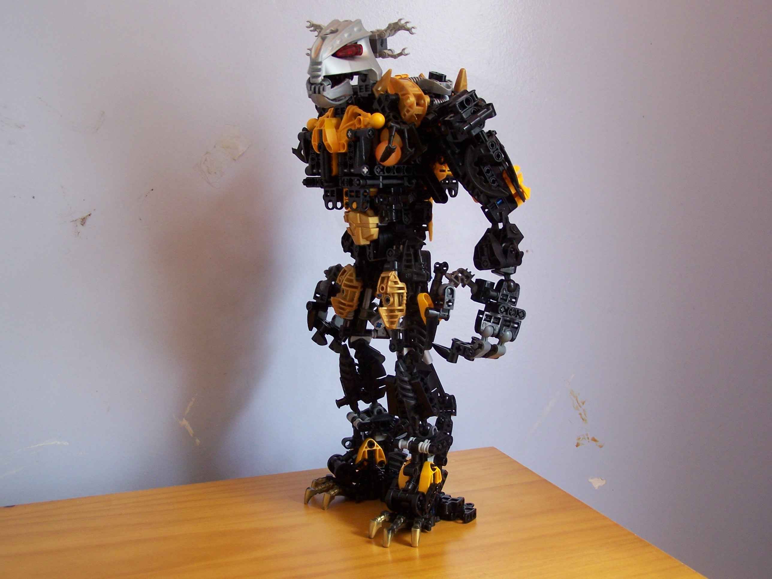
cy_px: 290
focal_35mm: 51
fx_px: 1137
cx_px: 386
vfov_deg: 28.6
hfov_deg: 37.5
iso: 140
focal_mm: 8.5
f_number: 3
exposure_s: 1/20
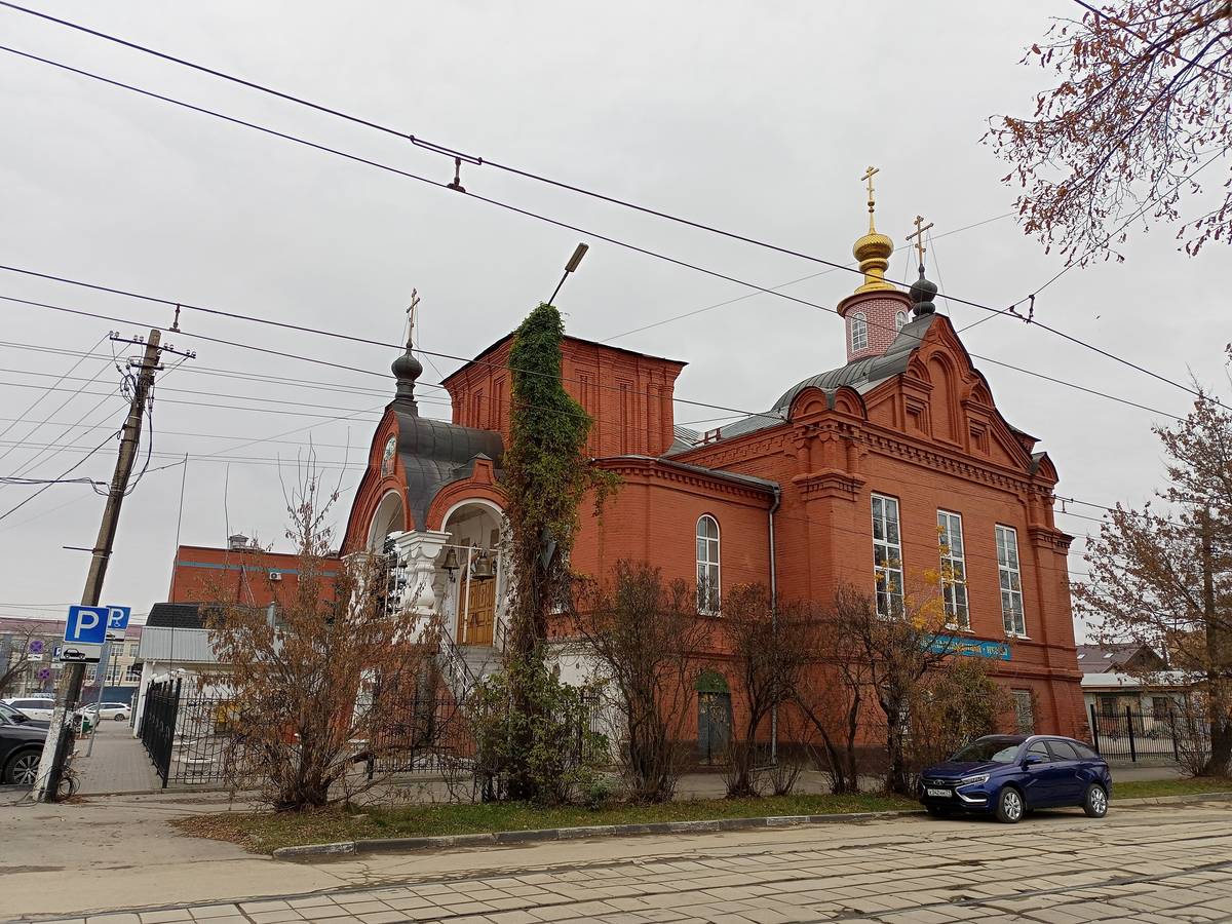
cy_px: 462
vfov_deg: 49.7
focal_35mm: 28
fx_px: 997
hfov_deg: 63.4
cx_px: 616
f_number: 1.8
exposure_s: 1/639
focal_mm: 4.69
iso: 115
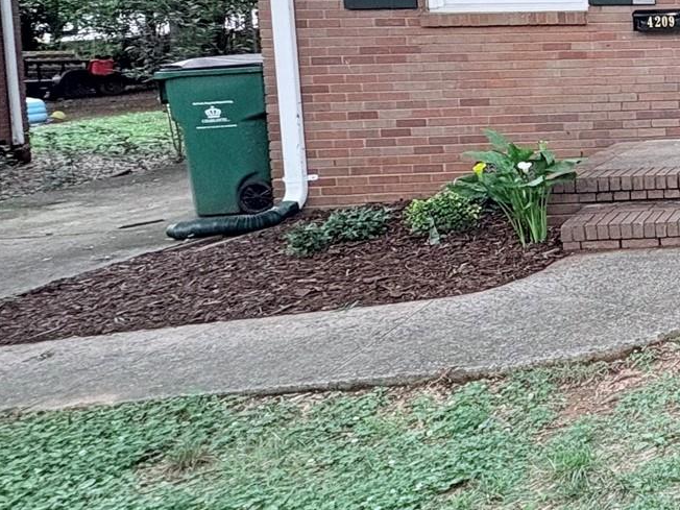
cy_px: 44
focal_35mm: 44
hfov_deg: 27.0
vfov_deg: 31.2
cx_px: 1064
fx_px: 864
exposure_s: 1/131
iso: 80
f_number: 2.2
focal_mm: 2.22
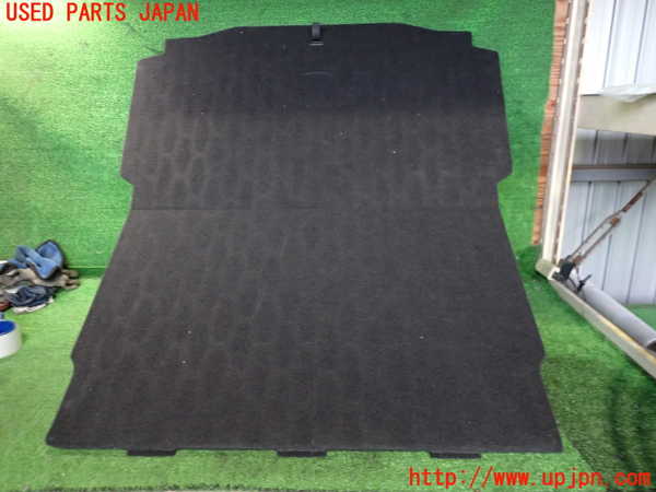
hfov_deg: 69.4
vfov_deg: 54.9
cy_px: 246
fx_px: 474
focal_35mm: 25
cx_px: 328
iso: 400
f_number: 2
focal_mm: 4.5
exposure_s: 1/30
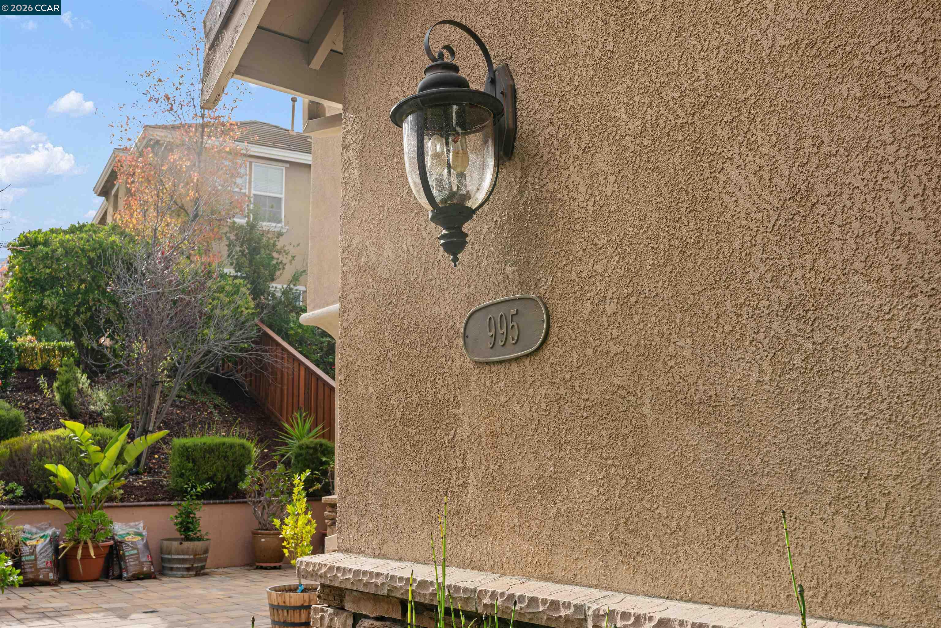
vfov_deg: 37.9
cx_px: 470
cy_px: 314
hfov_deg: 54.4
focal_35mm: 35
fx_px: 915
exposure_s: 1/200
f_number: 11
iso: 200
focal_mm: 35
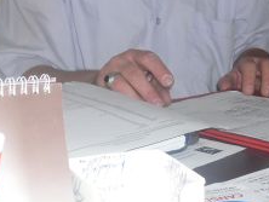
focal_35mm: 98
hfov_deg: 19.9
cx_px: 198
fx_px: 762
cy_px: -64
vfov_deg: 14.5
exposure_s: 1/45
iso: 80
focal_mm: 6
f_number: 2.8
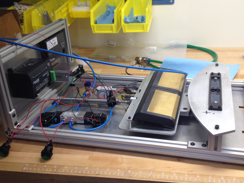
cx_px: 132
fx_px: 324
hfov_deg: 41.2
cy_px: 94
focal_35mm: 46
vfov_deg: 31.5
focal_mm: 4.28
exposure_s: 1/30
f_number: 2.4
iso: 50
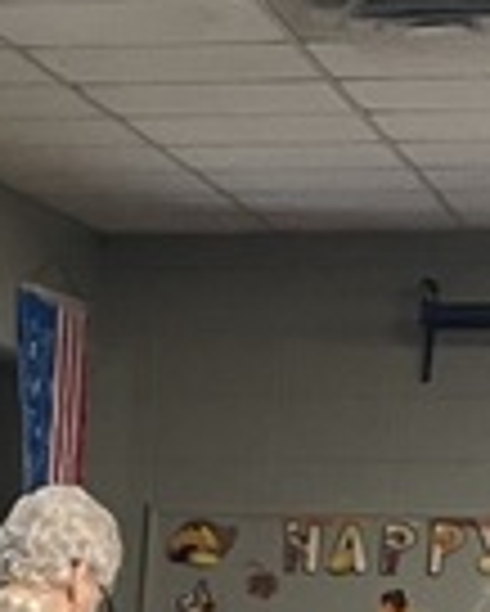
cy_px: 1562
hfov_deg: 7.9
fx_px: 3459
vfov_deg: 8.9
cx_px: -342
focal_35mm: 191
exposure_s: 1/60
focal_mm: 4.2
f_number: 1.6
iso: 100
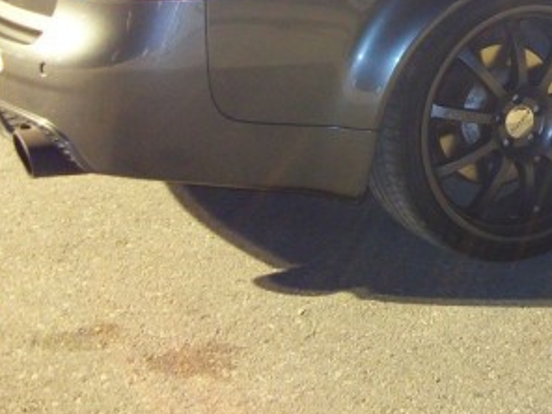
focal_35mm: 92
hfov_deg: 20.5
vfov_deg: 15.7
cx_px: 580
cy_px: -30
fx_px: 1467
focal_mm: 5.7
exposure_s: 1.5
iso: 167
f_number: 2.9
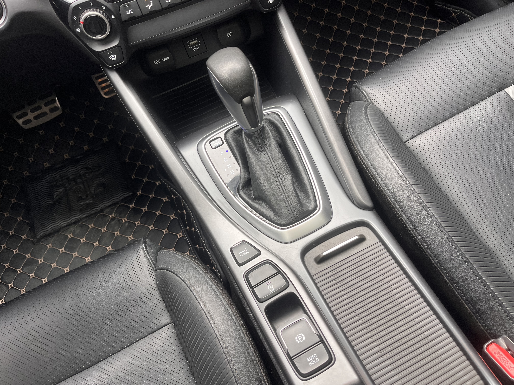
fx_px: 386
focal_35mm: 26
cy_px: 192
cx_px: 257
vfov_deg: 53.1
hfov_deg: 67.3
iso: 64
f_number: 1.6
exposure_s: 1/121
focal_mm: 5.1
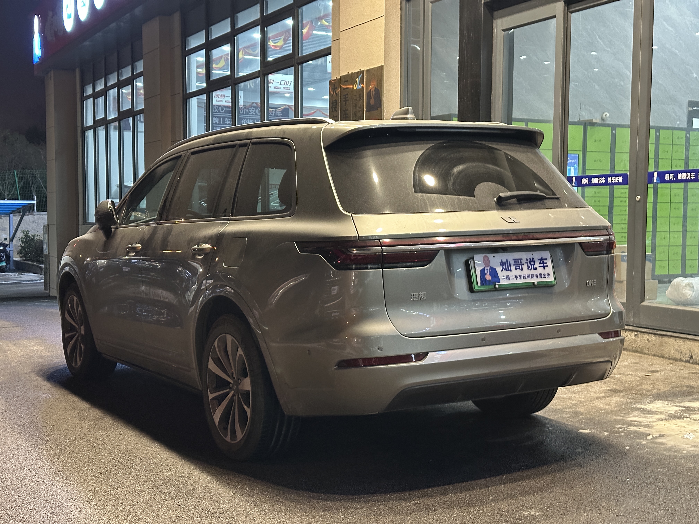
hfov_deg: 39.7
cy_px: 262
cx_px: 350
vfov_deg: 30.3
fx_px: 969
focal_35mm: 48
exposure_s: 1/25
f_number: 1.78
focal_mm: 6.86
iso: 500
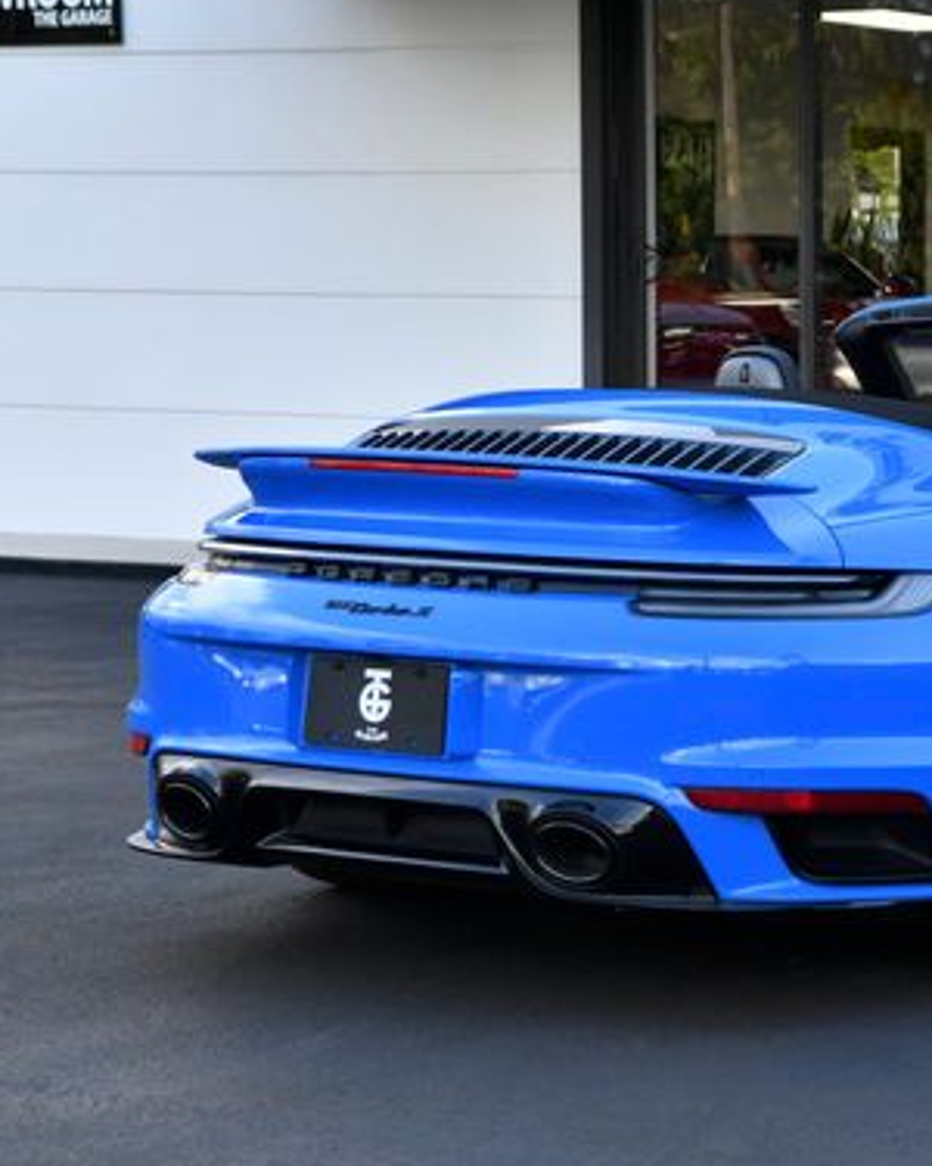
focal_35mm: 112
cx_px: 938
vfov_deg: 17.2
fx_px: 3862
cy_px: 617
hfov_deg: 13.6
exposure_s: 1/200
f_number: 6.3
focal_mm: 70
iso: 400
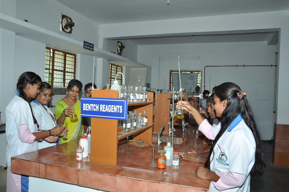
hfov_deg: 59.6
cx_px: 144
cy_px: 96
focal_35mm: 32
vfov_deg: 41.6
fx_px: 253
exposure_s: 1/125
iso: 250
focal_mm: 21
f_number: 7.1
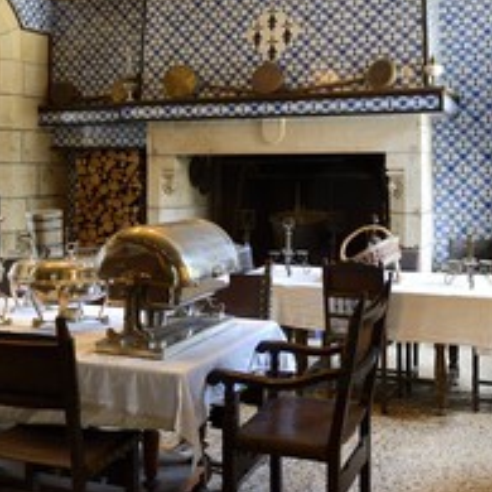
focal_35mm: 44
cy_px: 151
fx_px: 708
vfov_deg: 37.8
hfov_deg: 38.3
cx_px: 240
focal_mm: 24
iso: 1600
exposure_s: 1/13
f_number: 6.3
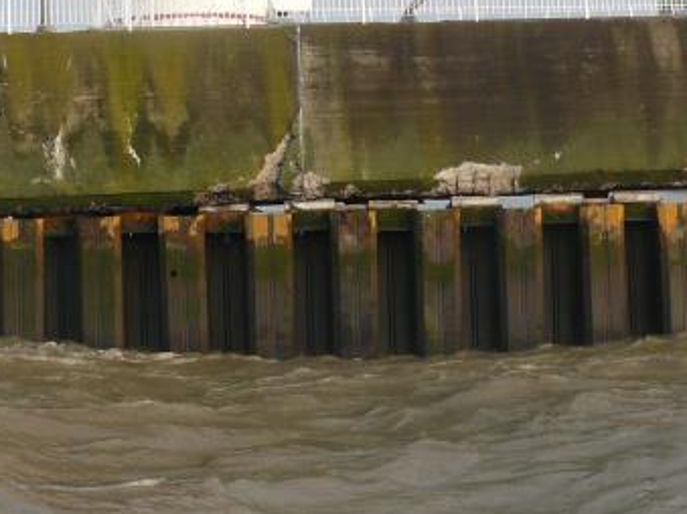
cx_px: 349
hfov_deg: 21.3
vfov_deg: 15.8
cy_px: 30
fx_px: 1825
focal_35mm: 92
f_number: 3.2
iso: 100
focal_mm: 6.4
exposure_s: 1/125
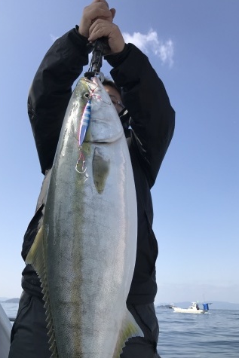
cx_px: 116
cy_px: 184
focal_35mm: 30
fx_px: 299
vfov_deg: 61.9
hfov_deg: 43.6
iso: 20
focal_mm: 3.99
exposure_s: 1/2179
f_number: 1.8
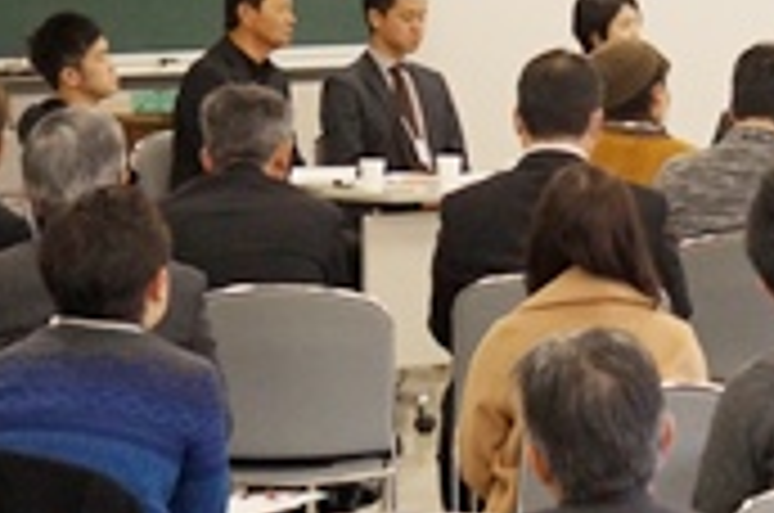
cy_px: 40
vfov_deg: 5.7
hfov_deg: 8.4
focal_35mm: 240
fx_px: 5160
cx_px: 1102
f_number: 4.5
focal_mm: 55
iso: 2000
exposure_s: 1/160
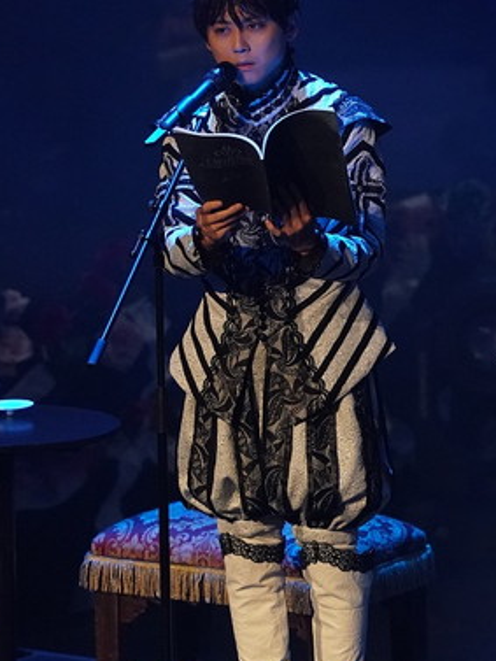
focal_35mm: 918
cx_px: 266
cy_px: 316
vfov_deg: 2.2
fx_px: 17528
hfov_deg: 1.6
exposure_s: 1/250
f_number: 3.5
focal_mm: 400
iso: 6400
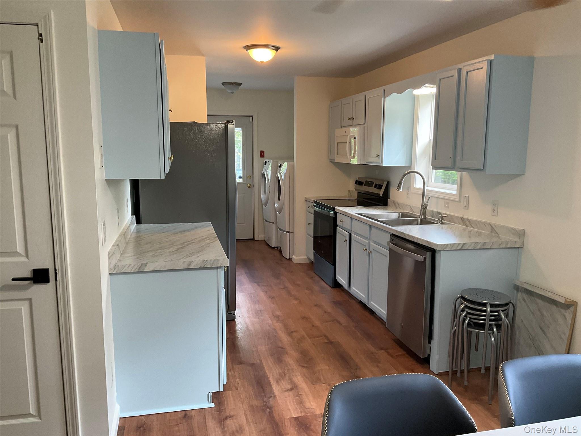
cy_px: 218
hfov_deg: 61.7
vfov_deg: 48.2
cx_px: 290
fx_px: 487
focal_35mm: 29
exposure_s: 1/60
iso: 80
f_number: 1.8
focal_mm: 3
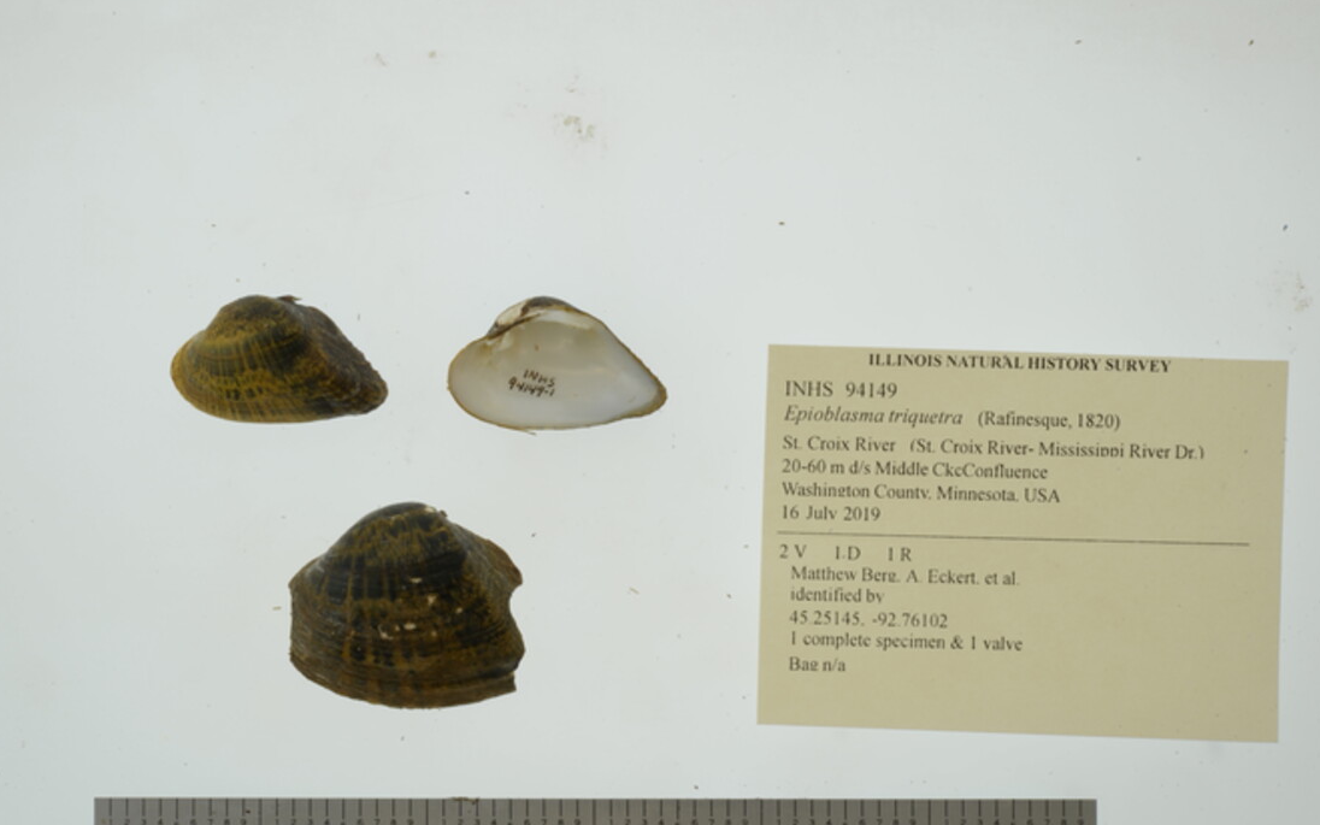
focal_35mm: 67
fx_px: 2410
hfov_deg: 30.6
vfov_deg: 19.4
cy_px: 431
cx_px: 650
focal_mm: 60
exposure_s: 1/13
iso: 100
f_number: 32
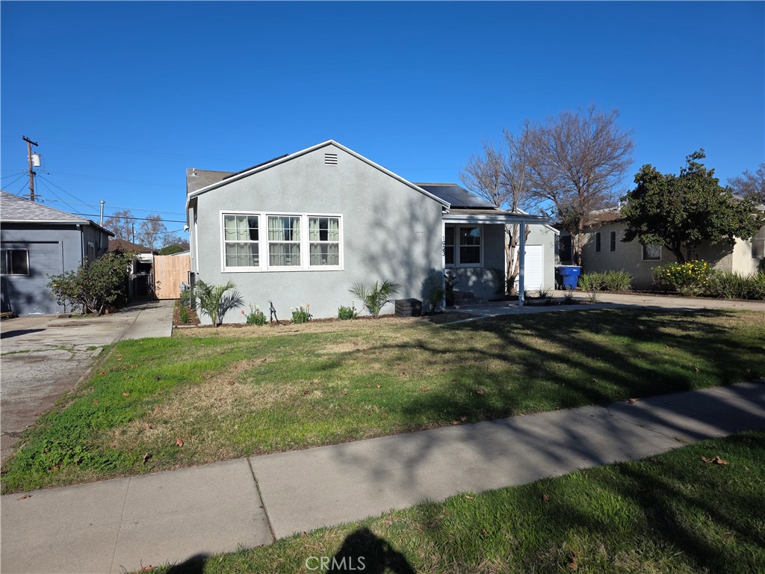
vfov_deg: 58.9
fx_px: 508
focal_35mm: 23
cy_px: 287
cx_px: 382
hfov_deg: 73.9
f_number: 1.7
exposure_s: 1/3891
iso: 40
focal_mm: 6.3
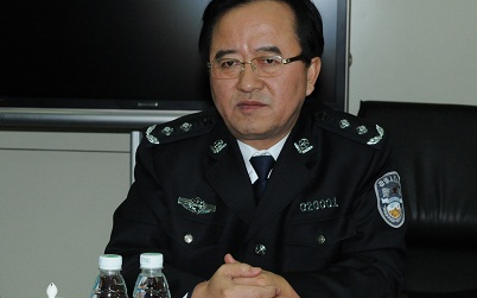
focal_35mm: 114
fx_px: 1482
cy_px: 178
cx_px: 261
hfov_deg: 18.3
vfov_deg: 11.5
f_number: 8
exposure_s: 1/60
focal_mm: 50
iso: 1250
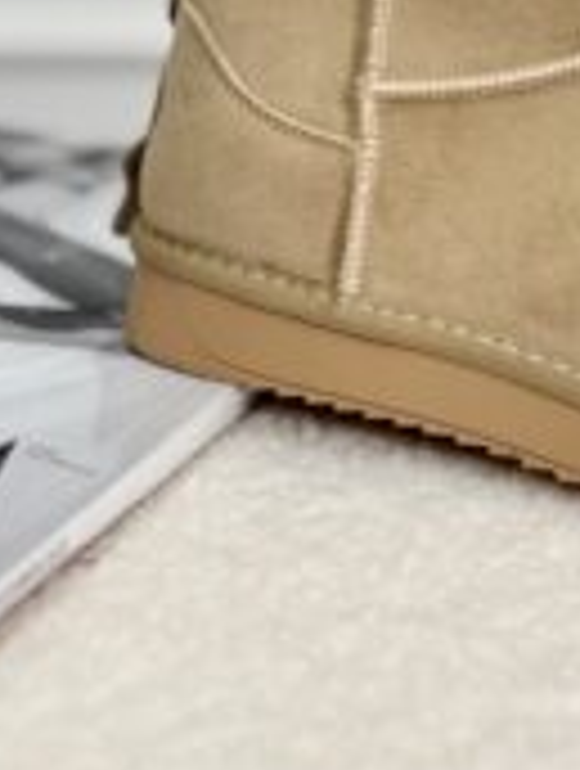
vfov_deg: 30.6
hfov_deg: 25.5
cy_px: -81
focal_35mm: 56
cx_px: 508
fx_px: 1246
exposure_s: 1/128
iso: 50
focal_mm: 6.76
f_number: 1.78
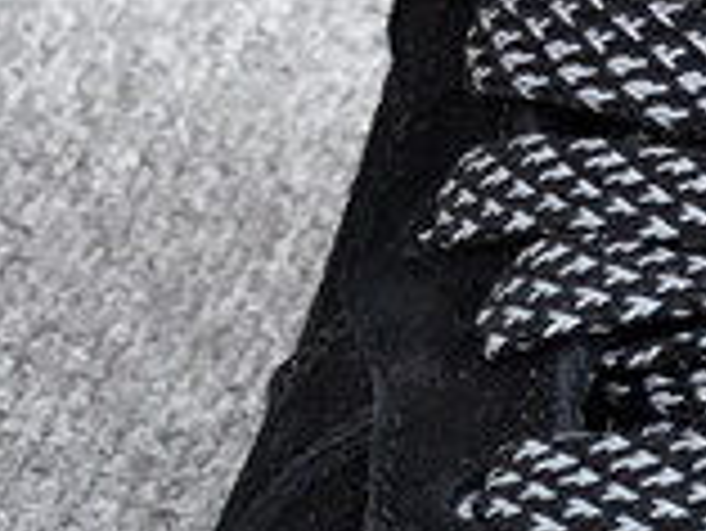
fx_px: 3633
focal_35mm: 178
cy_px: 934
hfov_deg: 10.3
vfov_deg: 8.1
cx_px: 1390
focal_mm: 3.3
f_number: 2.4
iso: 25
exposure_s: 1/116
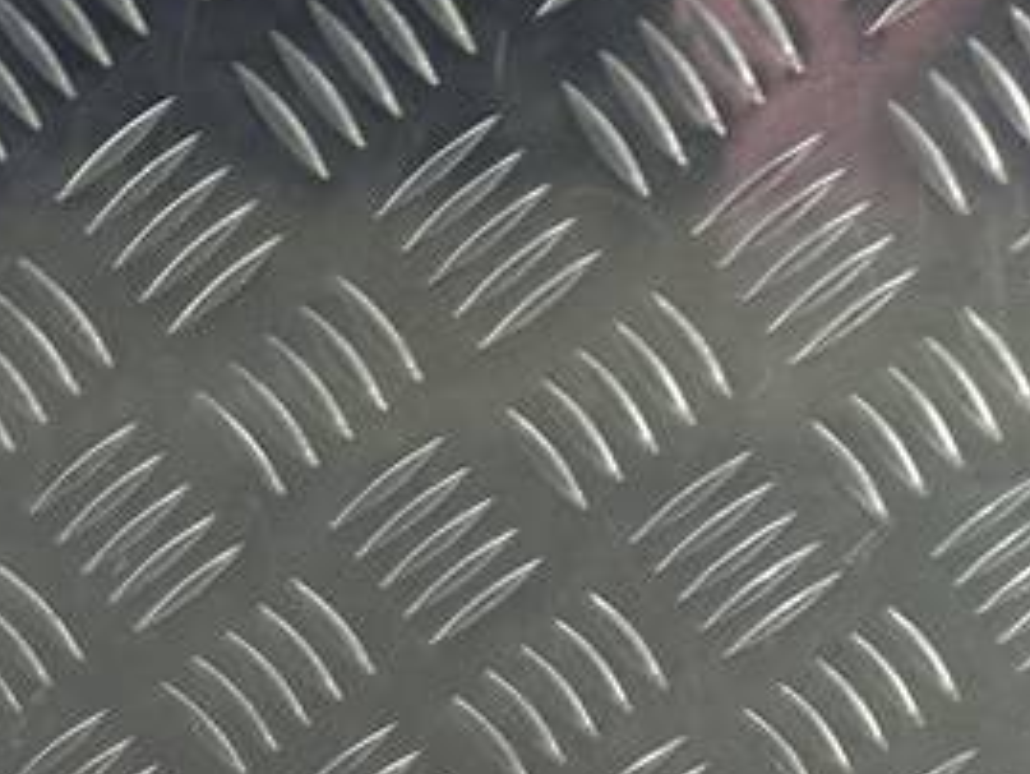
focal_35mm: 95
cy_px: 1287
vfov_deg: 14.2
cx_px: -123
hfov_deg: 19.7
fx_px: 2828
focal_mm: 4.6
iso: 80
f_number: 1.8
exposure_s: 1/50
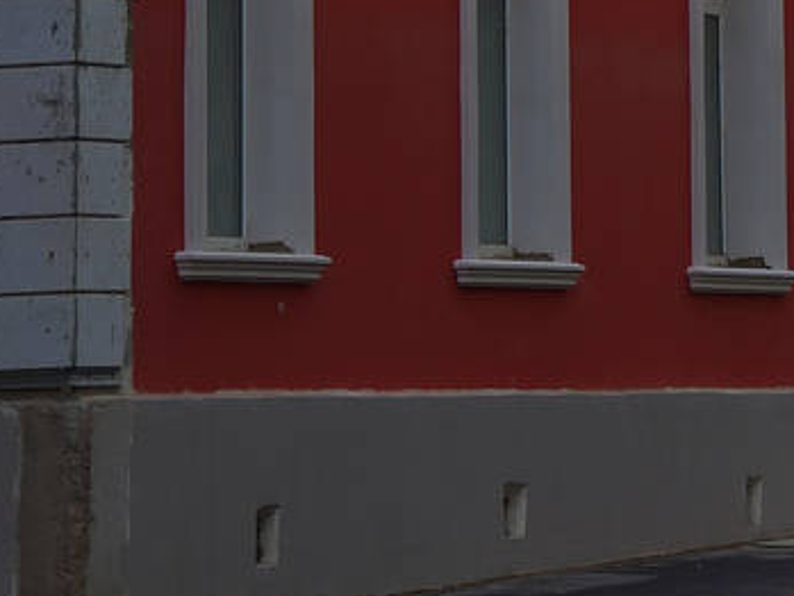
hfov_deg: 6.5
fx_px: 6907
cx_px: 1140
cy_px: -438
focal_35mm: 301
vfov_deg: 4.9
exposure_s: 1/160
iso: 100
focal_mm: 52
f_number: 5.6
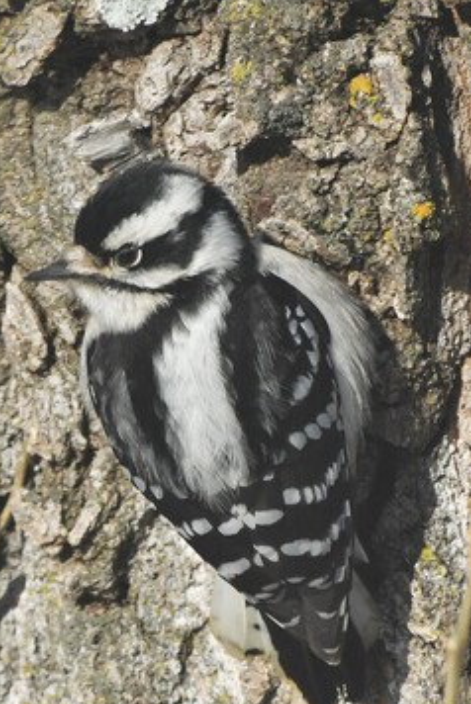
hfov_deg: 1.9
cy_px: 335
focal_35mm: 740
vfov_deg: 2.8
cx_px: 118
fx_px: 14493
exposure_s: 1/3200
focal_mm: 220
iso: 800
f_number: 8
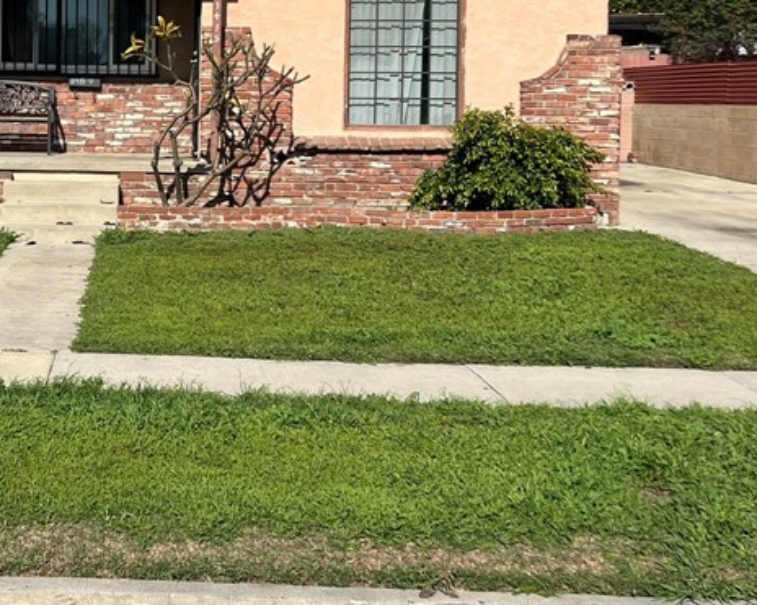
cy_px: 116
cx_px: 69
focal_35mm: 56
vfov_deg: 26.6
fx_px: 1254
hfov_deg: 31.9
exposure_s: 1/5882
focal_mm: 5.7
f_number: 1.5
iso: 50
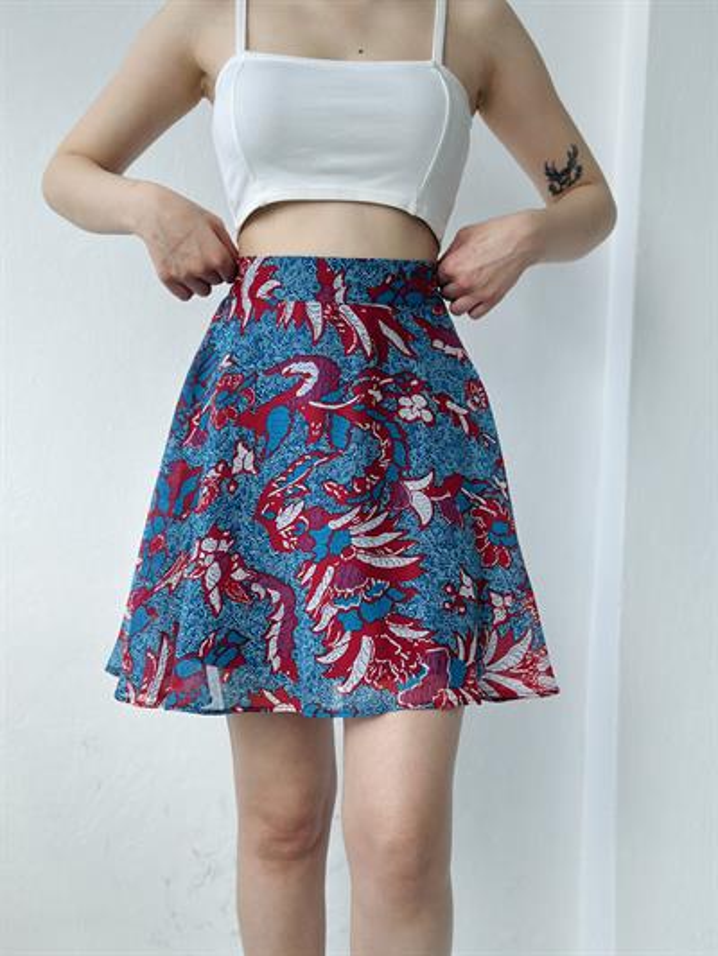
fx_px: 1327
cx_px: 359
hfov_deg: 30.3
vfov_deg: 39.6
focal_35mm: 48
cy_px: 478
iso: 80
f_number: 1.78
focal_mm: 6.86
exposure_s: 1/475
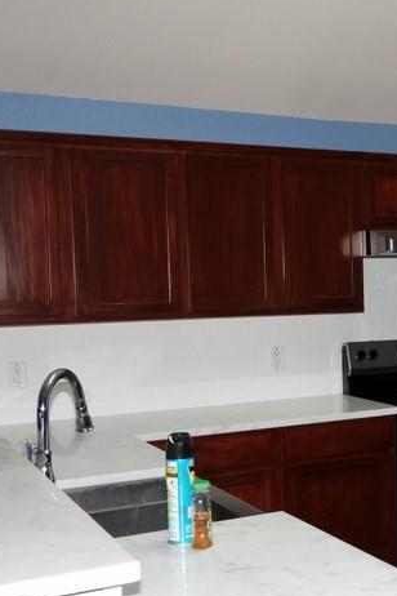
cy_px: 330
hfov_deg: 23.6
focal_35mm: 54
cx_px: 425
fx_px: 893
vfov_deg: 36.8
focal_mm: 5.4
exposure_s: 1/30
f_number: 3.2
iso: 200
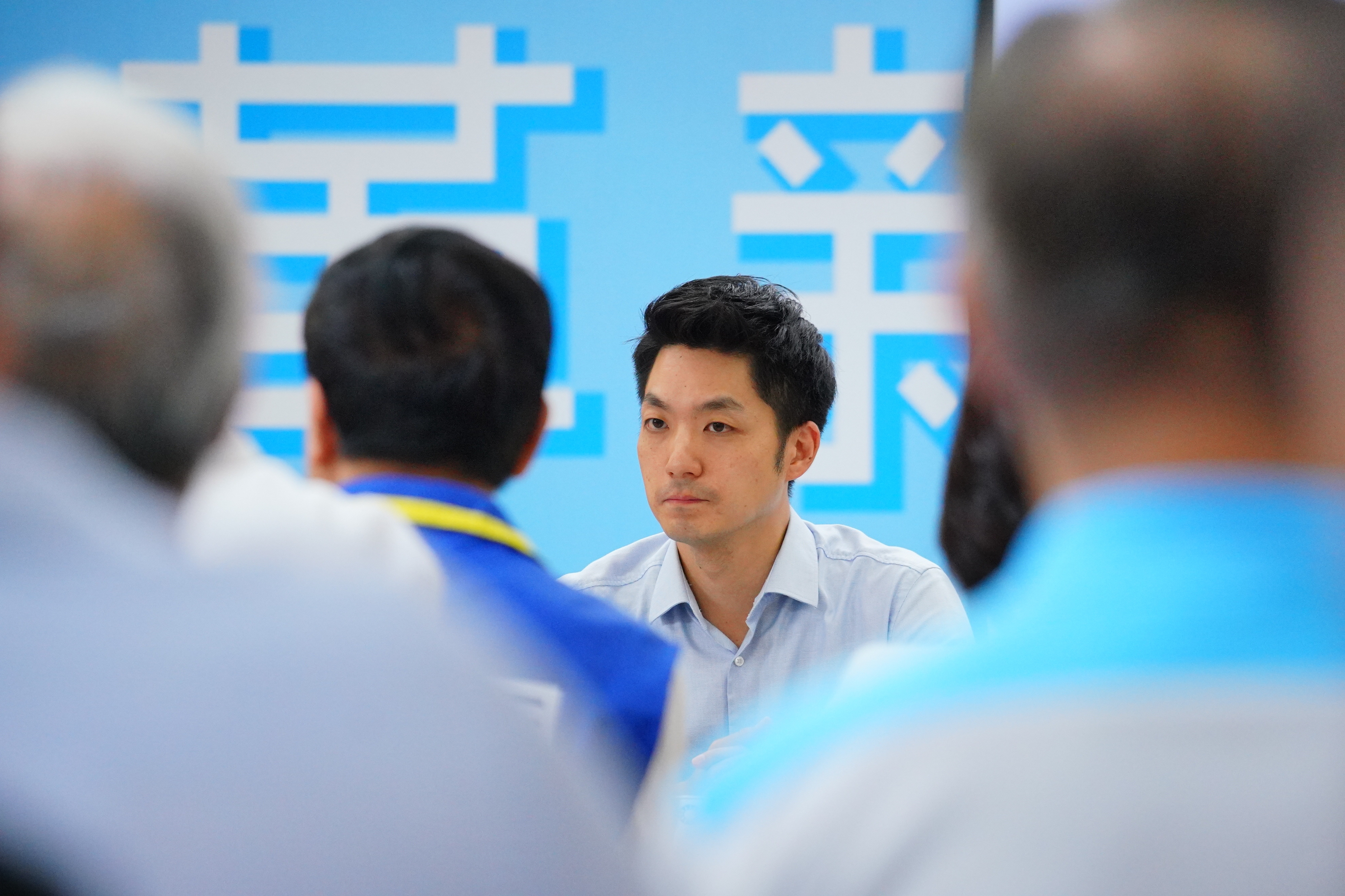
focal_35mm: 265
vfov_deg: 5.2
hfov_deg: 7.8
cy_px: 448
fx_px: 9900
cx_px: 672
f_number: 4
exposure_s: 1/250
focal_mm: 177
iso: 3200
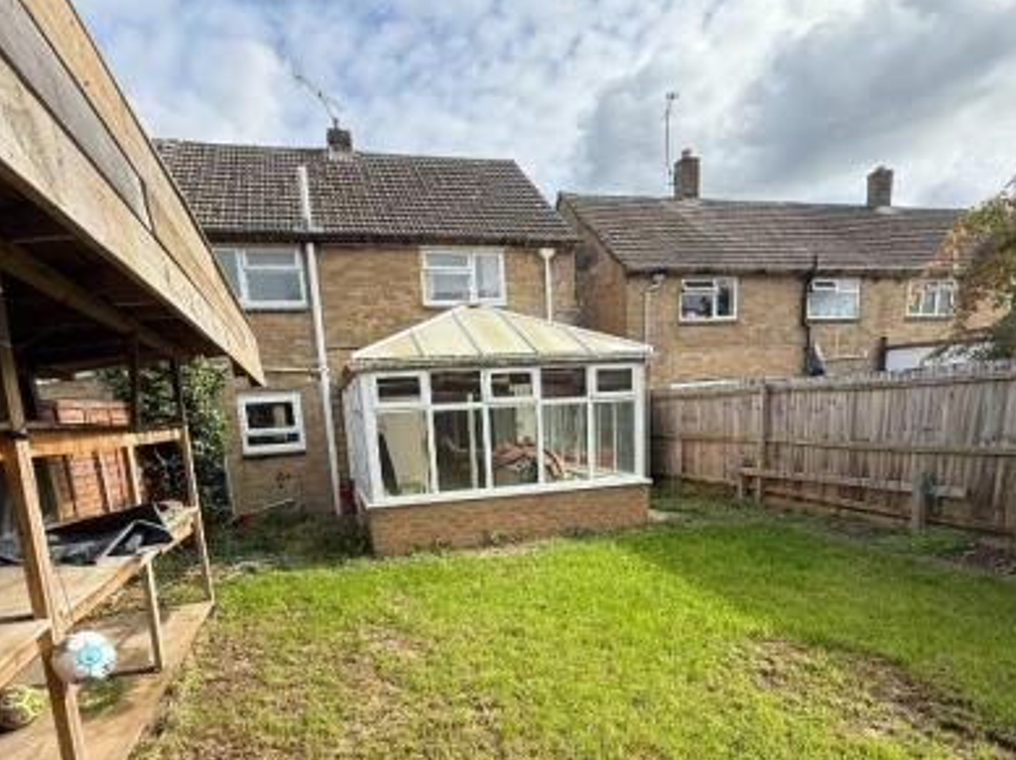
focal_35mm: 21
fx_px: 616
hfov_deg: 79.0
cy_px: 542
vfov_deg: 60.9
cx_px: 503
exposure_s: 1/585
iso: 50
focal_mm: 2.22
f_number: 2.2
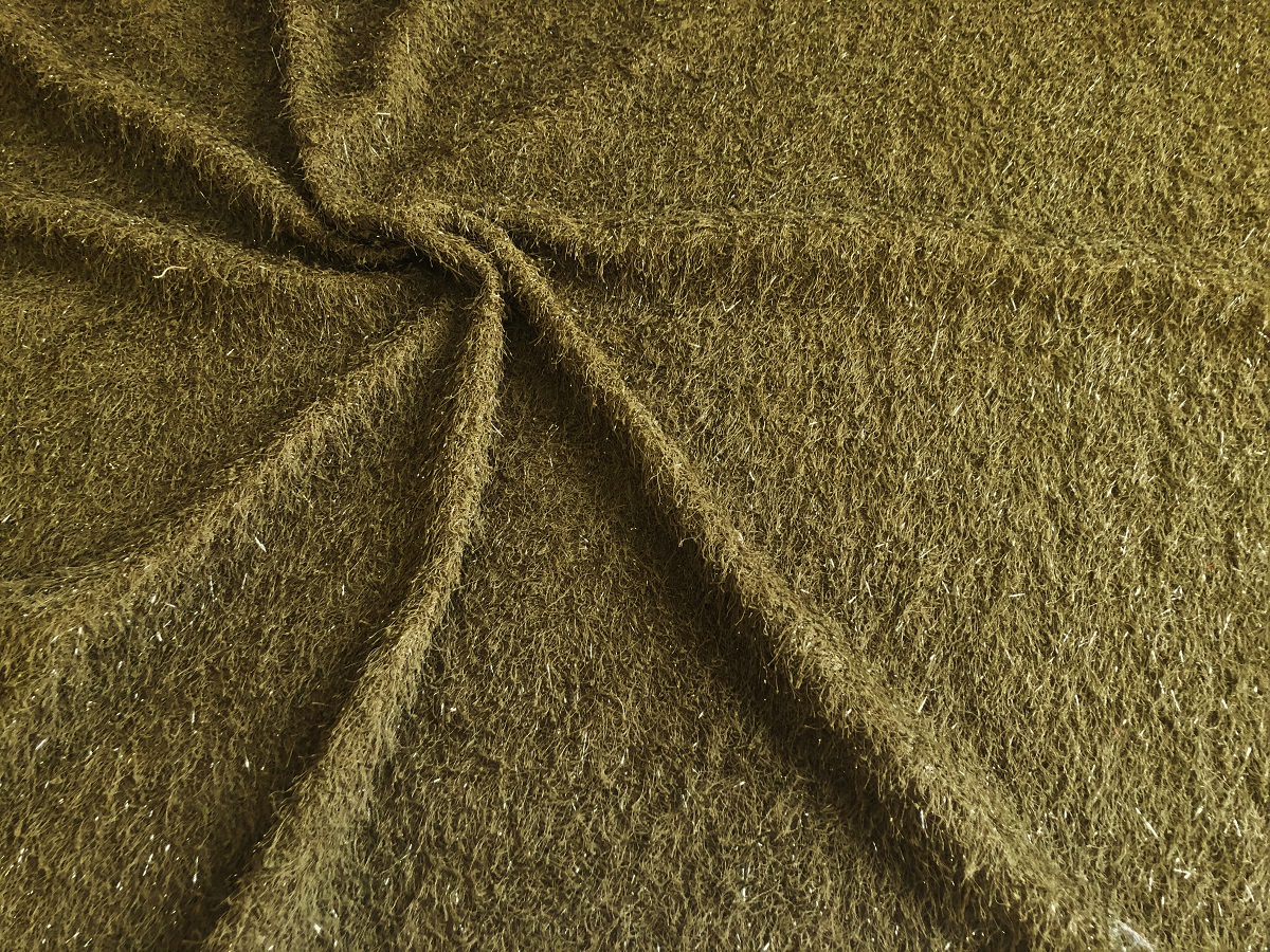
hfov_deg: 63.4
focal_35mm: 28
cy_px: 476
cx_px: 635
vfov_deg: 49.7
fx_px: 1027
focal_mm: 3.99
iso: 64
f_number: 1.8
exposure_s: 1/17
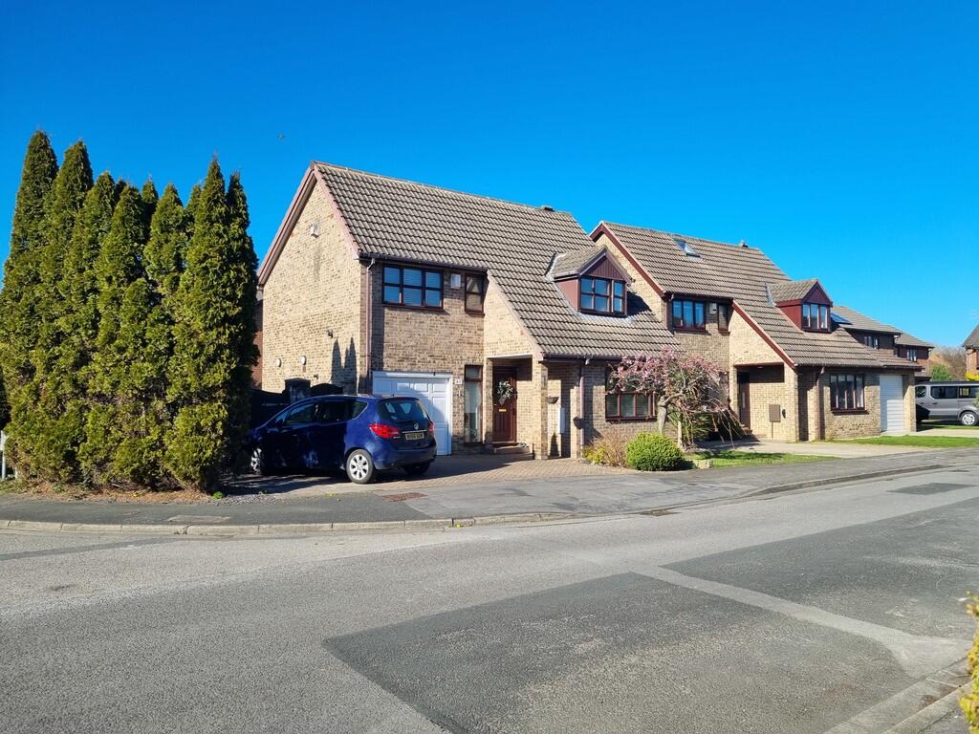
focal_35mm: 26
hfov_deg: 67.3
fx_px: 735
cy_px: 367
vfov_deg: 53.1
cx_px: 490
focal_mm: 5.4
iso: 50
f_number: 1.8
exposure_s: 1/1912
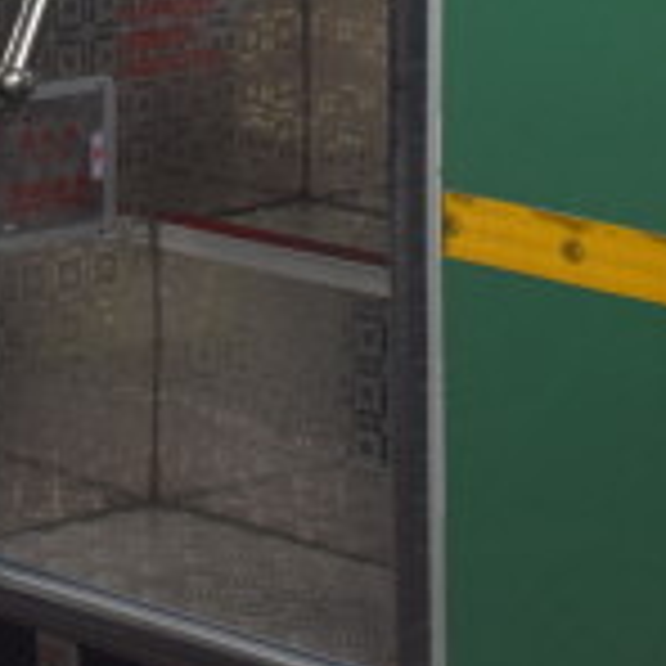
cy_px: -515
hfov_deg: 8.2
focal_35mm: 207
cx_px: -392
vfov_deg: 8.2
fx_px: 4506
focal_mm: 30
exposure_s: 1/160
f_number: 6.3
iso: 400
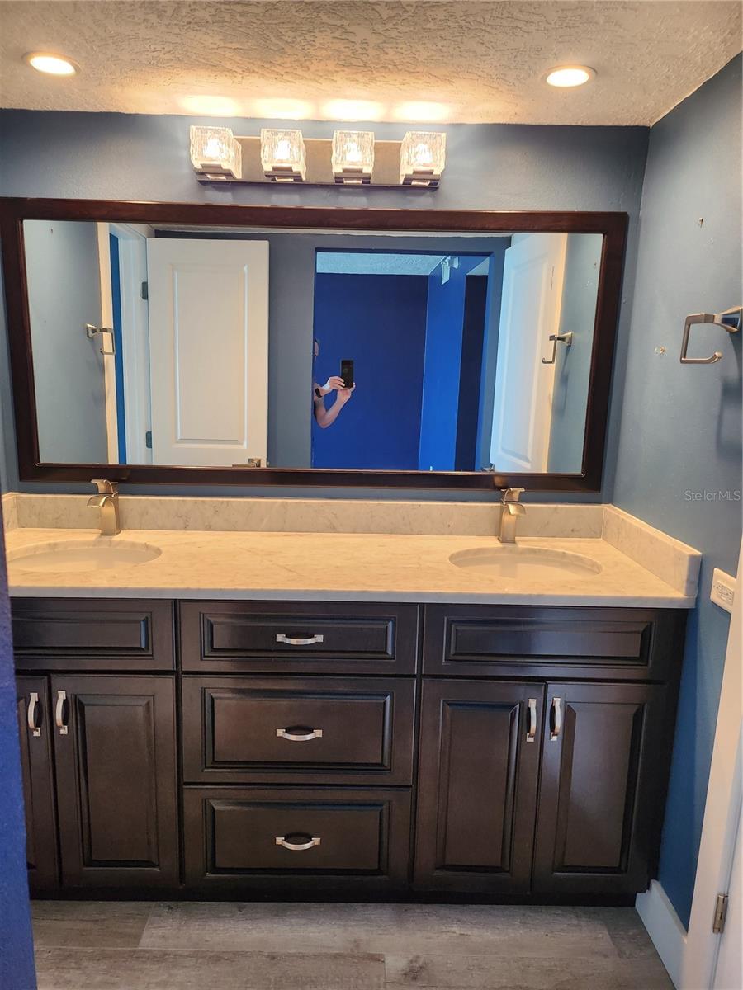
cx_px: 372
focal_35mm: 24
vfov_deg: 71.6
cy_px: 495
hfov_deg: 56.8
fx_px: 687
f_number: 1.8
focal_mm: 5
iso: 250
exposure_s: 1/120
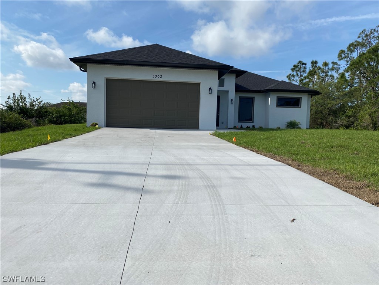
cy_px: 142
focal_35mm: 26
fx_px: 285
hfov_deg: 67.3
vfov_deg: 53.1
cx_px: 190
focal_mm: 4.25
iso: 32
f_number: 1.8
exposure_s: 1/4808
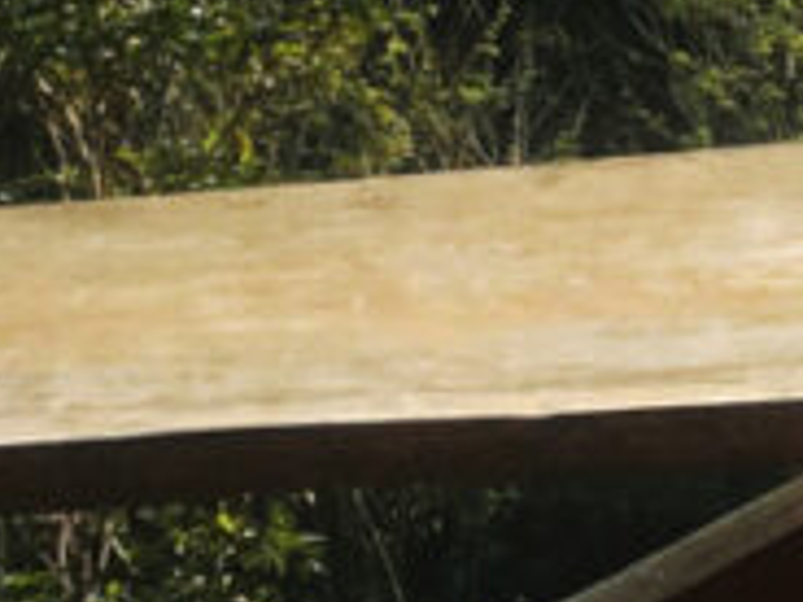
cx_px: 2138
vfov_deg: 8.7
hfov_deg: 9.9
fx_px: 3874
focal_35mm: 167
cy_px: -255
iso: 25
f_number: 2.2
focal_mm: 4.15
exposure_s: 1/545
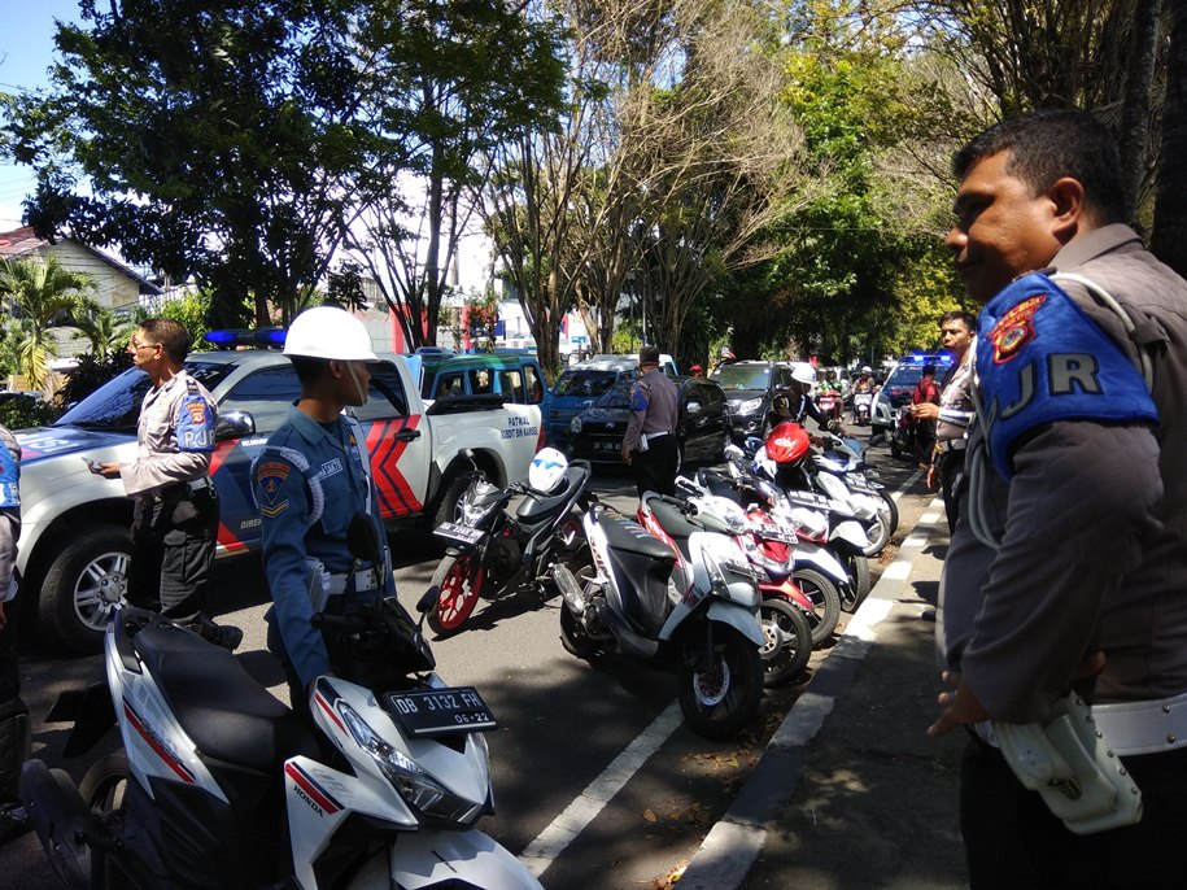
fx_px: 720
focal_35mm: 21
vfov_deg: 63.4
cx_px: 594
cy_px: 445
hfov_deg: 79.0
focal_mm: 3.57
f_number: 2
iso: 100
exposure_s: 1/438
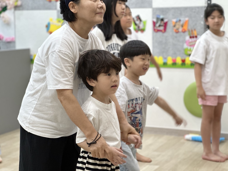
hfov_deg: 25.3
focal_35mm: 77
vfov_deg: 19.1
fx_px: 507
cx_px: 114
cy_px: 86
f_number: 2.8
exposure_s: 1/40
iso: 125
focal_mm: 9
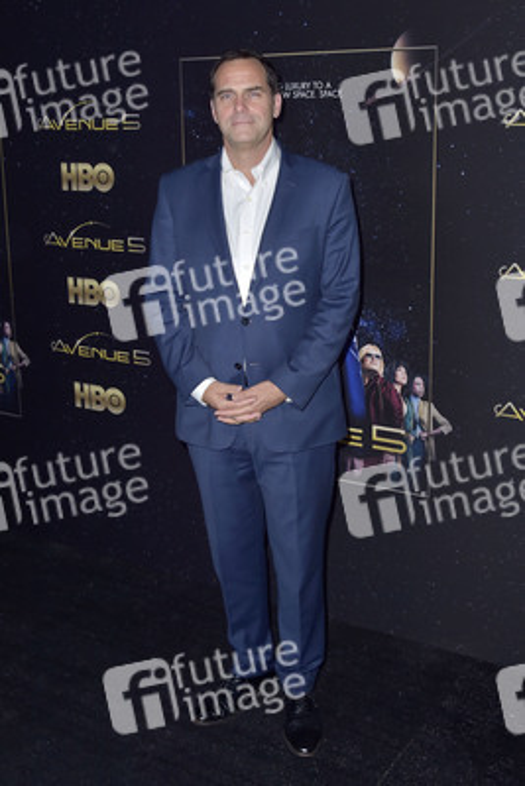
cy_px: 393
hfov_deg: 37.9
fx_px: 765
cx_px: 262
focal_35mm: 35
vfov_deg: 54.4
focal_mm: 35
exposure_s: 1/250
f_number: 7.1
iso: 400
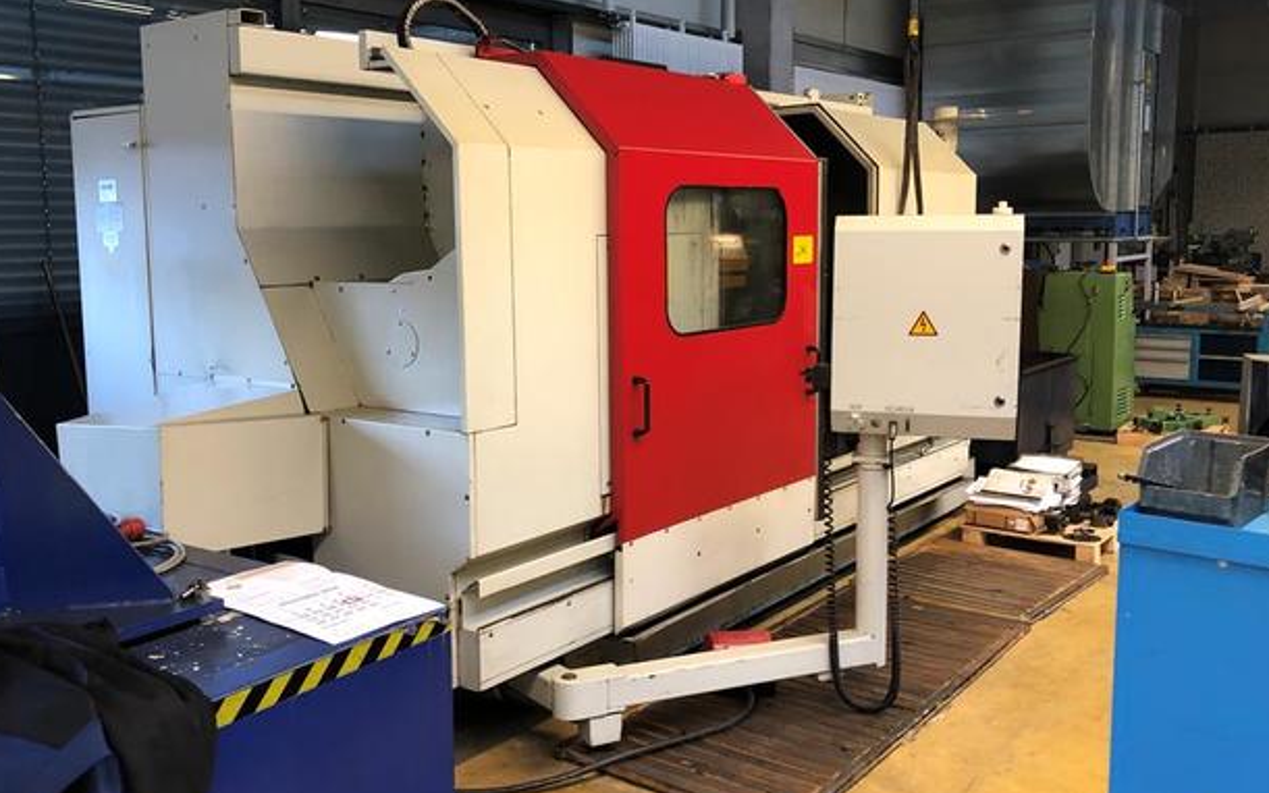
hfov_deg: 56.7
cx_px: 615
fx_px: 1176
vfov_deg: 37.3
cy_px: 373
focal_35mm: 34
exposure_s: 1/17
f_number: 1.8
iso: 50
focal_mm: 3.99
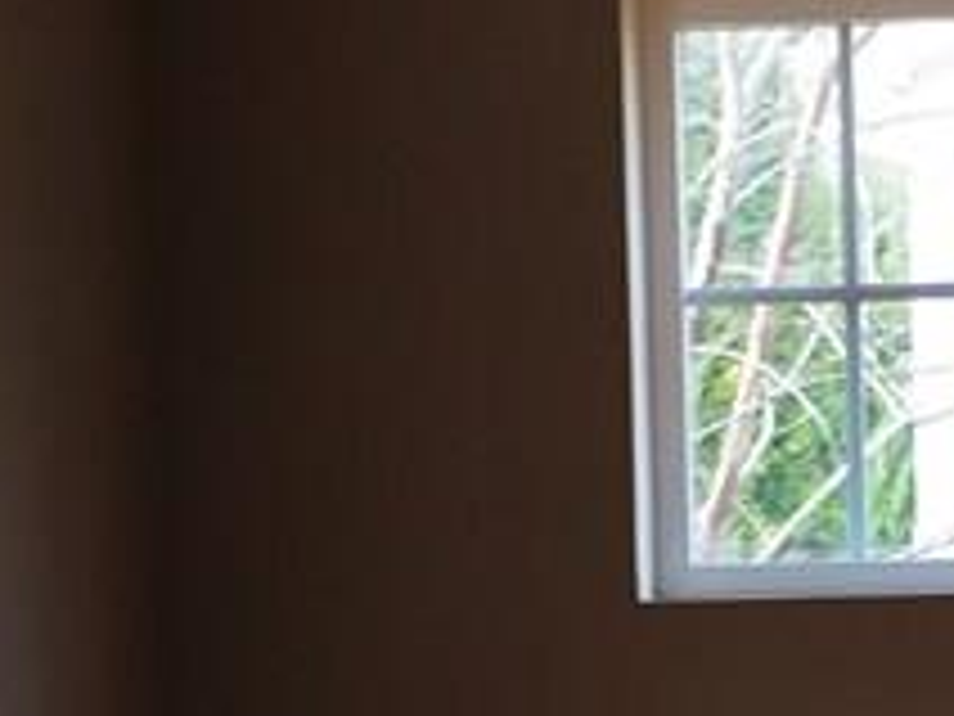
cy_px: 788
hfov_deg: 13.4
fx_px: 3858
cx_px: 1386
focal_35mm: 140
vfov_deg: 10.5
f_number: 2.2
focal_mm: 4.15
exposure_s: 1/100
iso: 50
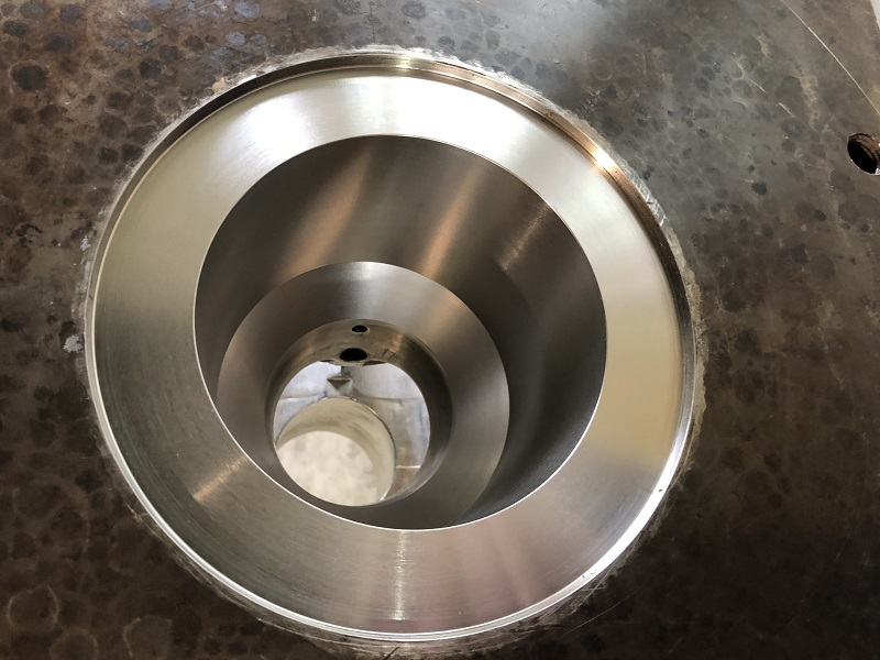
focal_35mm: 28
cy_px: 330
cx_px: 440
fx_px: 712
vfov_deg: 49.7
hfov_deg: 63.4
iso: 80
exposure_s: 1/17
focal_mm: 3.99
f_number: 1.8
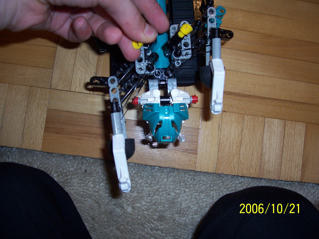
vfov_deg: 41.8
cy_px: 120
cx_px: 160
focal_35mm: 34
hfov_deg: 54.0
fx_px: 313
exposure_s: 1/60
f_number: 2.7
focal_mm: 5.6
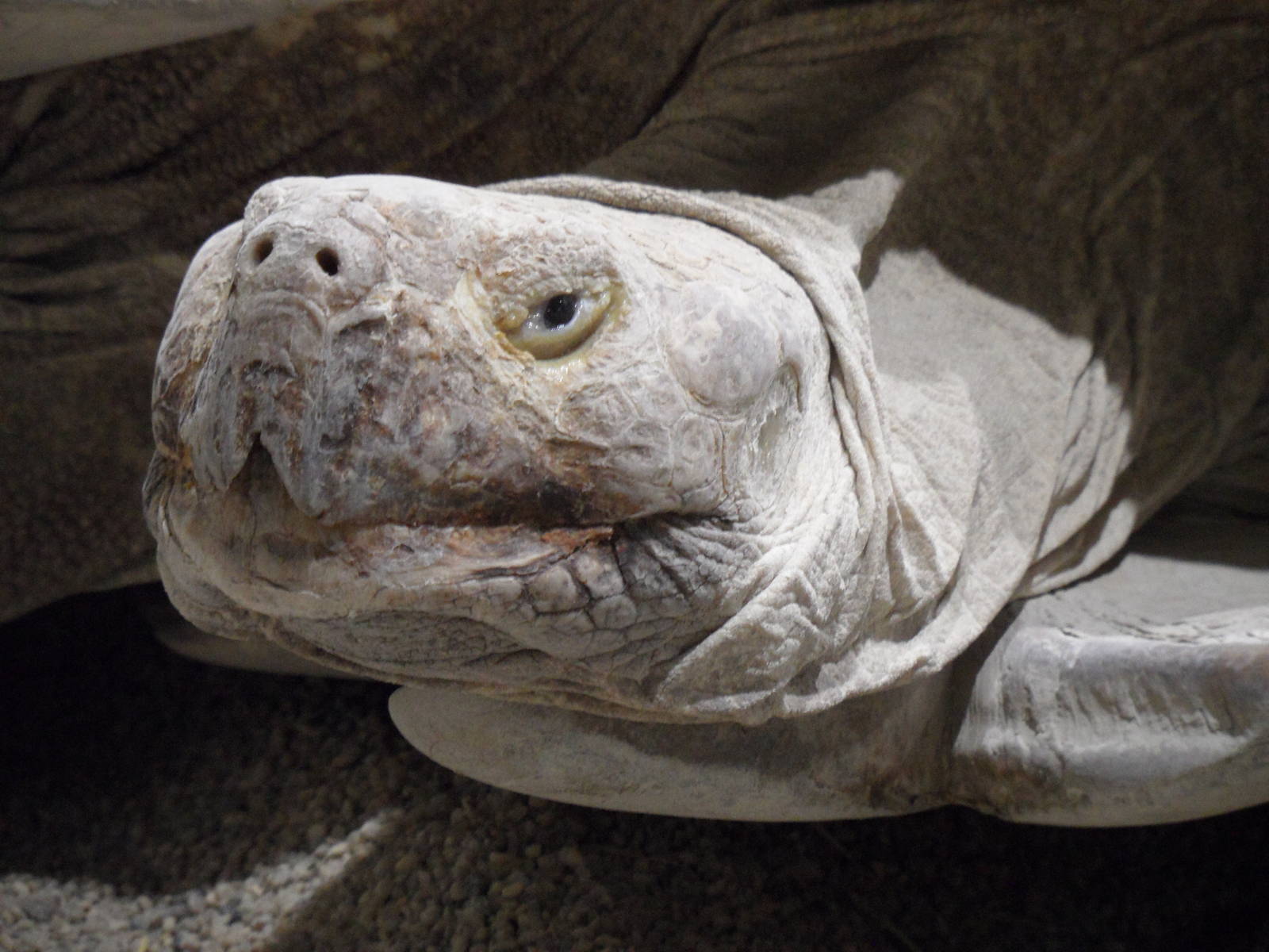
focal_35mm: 210
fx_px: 7698
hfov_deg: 9.4
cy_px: 476
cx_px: 634
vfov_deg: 7.1
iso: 400
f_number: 4.6
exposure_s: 1/10
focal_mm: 34.8
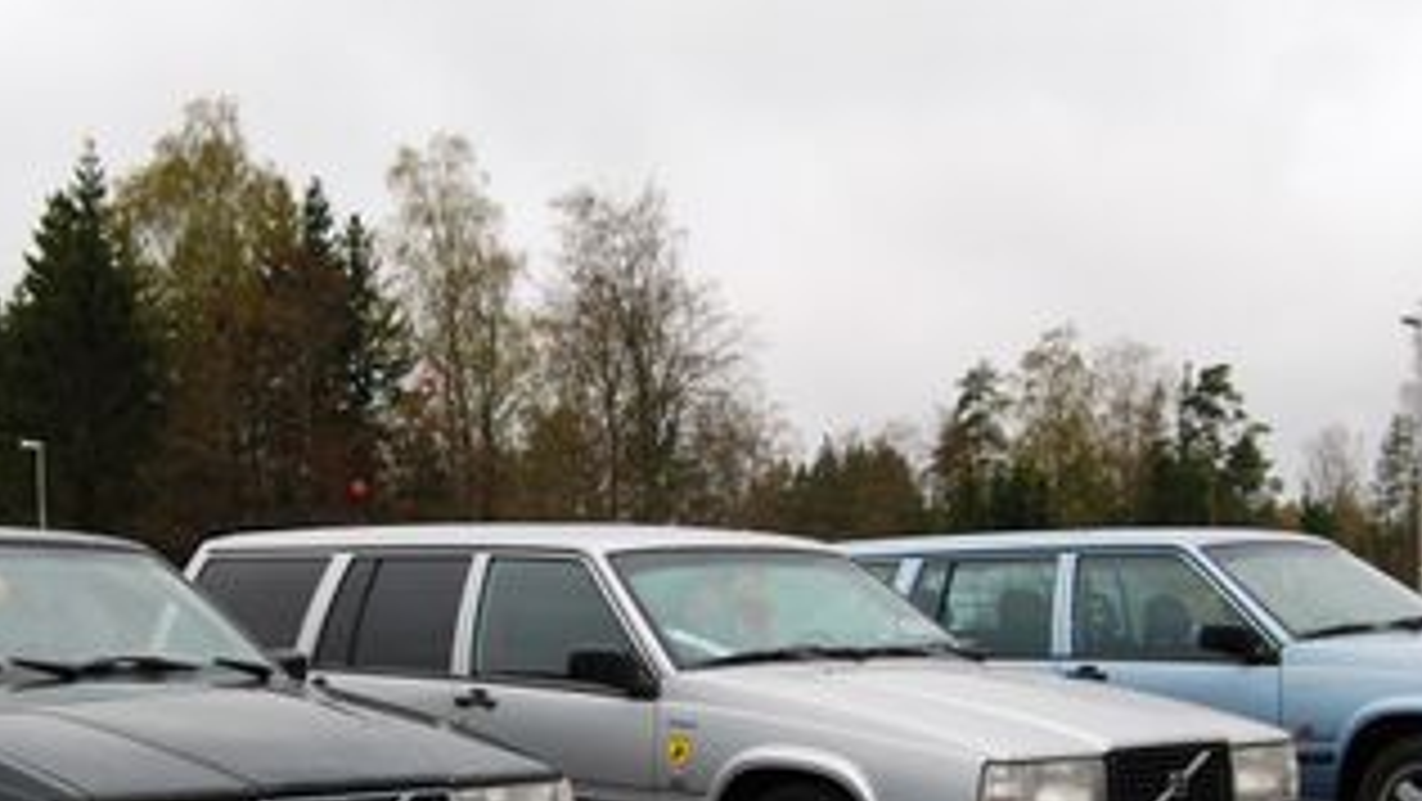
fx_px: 2640
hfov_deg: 30.1
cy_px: 657
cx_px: 562
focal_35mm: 70
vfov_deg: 17.1
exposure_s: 1/160
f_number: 6.3
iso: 100
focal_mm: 22
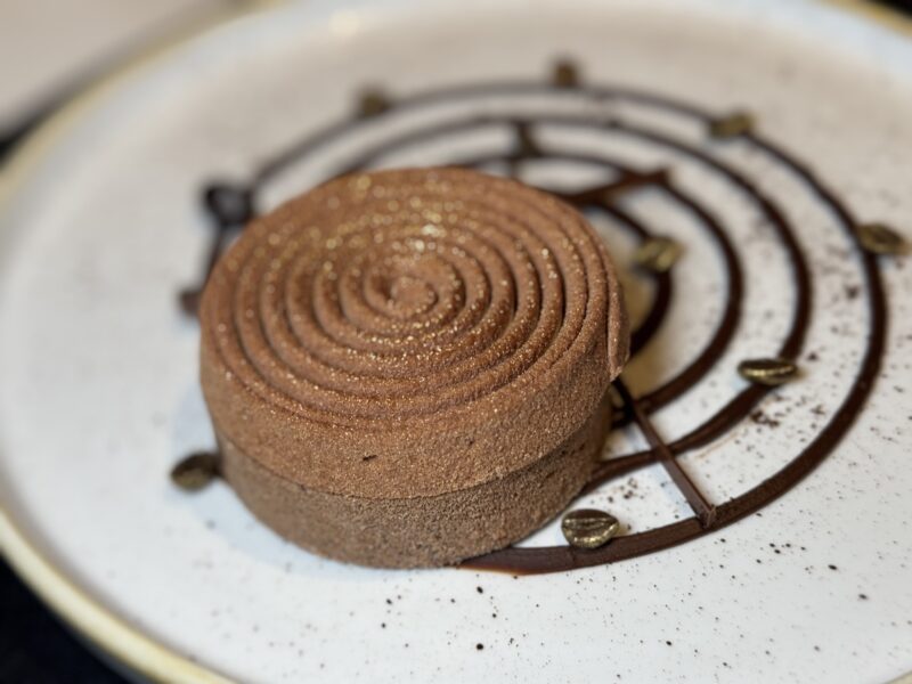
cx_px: 456
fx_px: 1265
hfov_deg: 39.7
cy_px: 342
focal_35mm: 48
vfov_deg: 30.3
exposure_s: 1/100
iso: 64
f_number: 1.78
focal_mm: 6.76
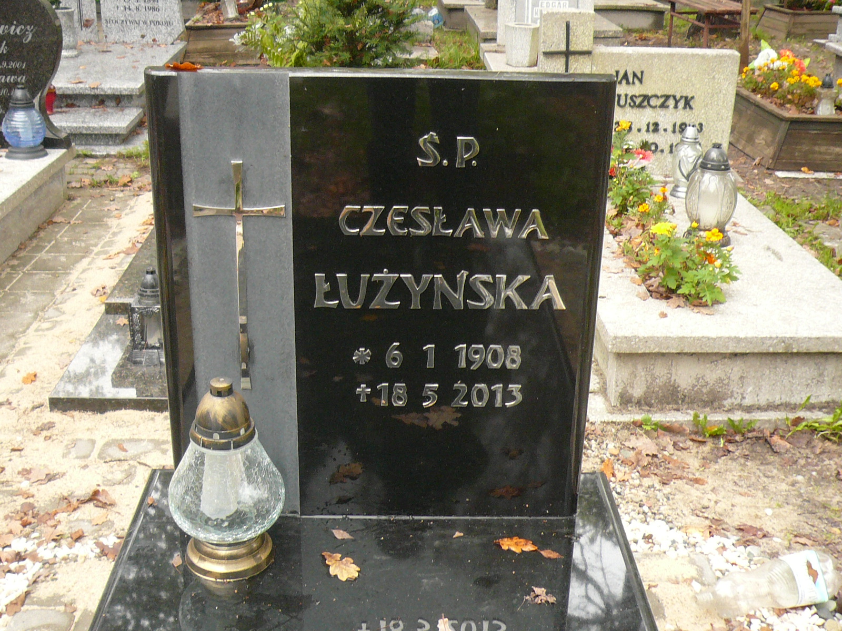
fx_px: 1070
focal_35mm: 44
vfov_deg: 32.9
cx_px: 421
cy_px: 316
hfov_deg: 42.9
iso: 100
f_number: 2.8
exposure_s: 1/30
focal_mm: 4.7
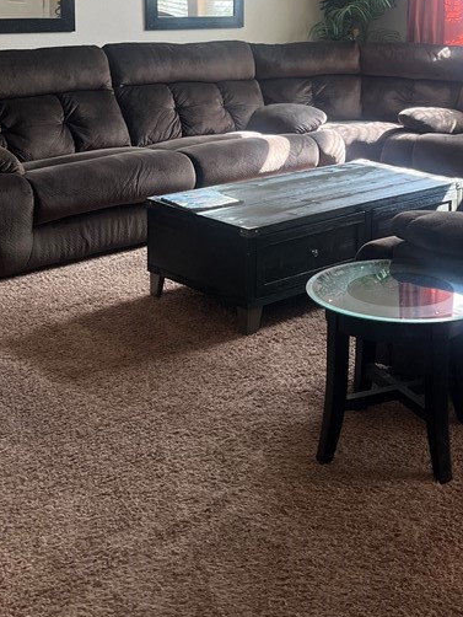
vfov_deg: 34.7
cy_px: 100
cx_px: 404
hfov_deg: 26.7
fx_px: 944
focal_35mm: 53
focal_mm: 5.7
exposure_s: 1/121
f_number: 1.5
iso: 100
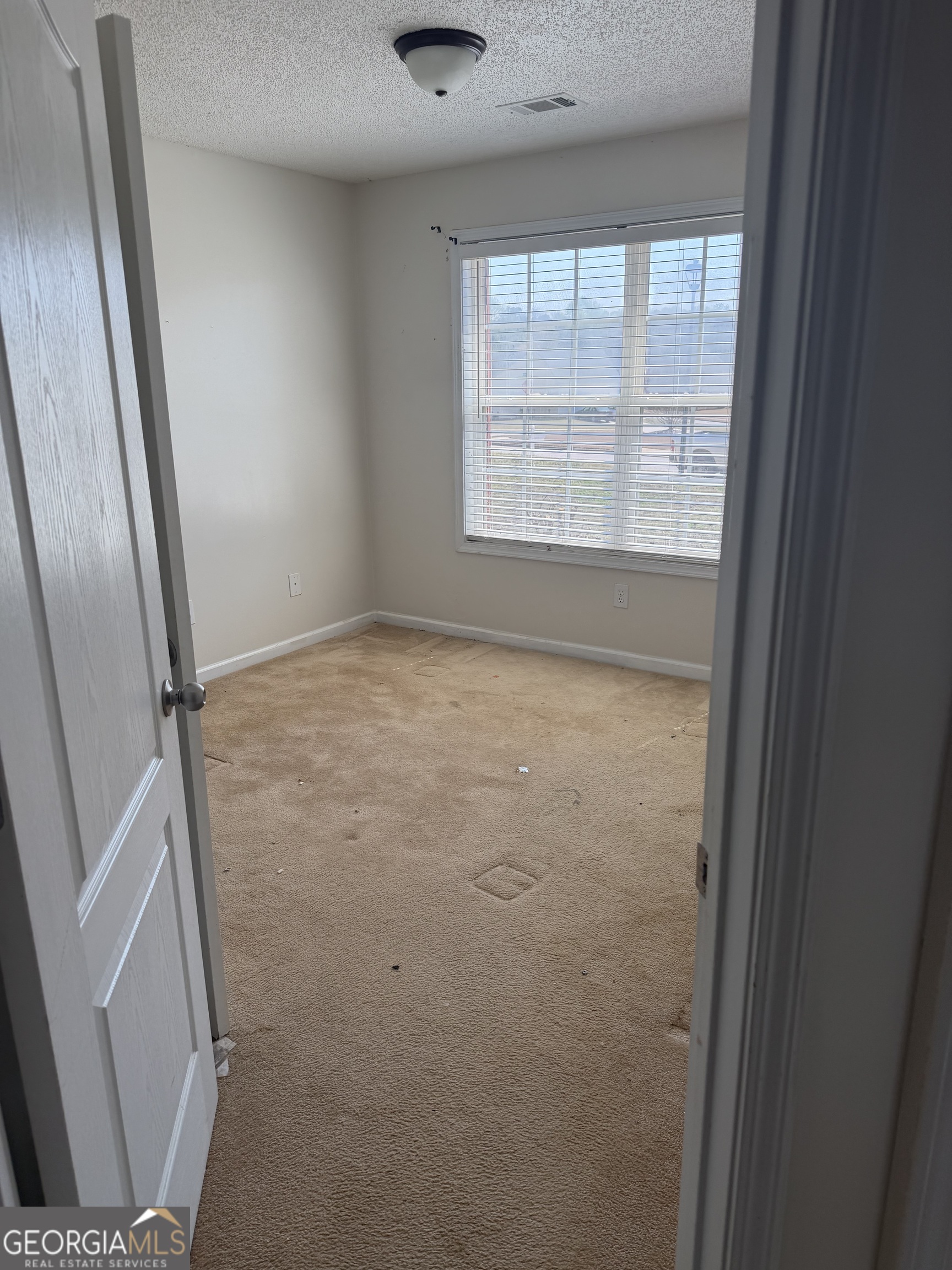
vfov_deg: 71.6
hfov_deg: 56.8
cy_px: 635
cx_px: 476
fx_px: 880
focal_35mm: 24
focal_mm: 6.76
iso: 80
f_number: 1.78
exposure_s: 1/430
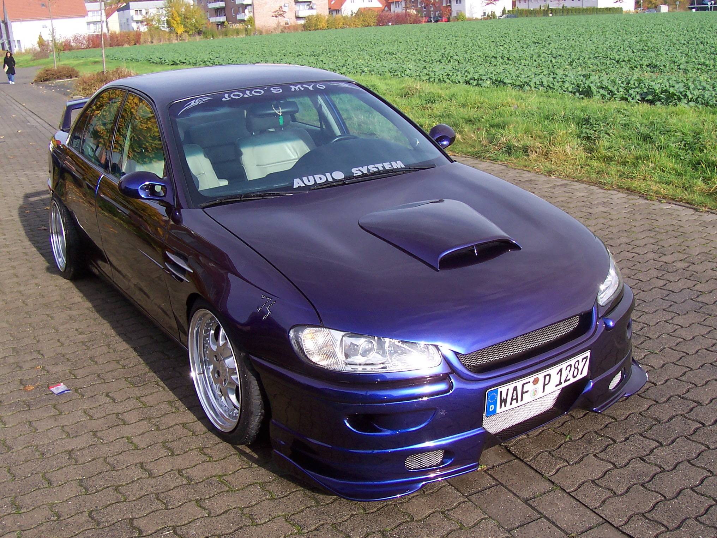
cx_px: 358
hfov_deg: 50.1
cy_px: 269
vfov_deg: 38.7
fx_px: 766
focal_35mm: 37
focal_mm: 5.6
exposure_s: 1/250
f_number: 5.6
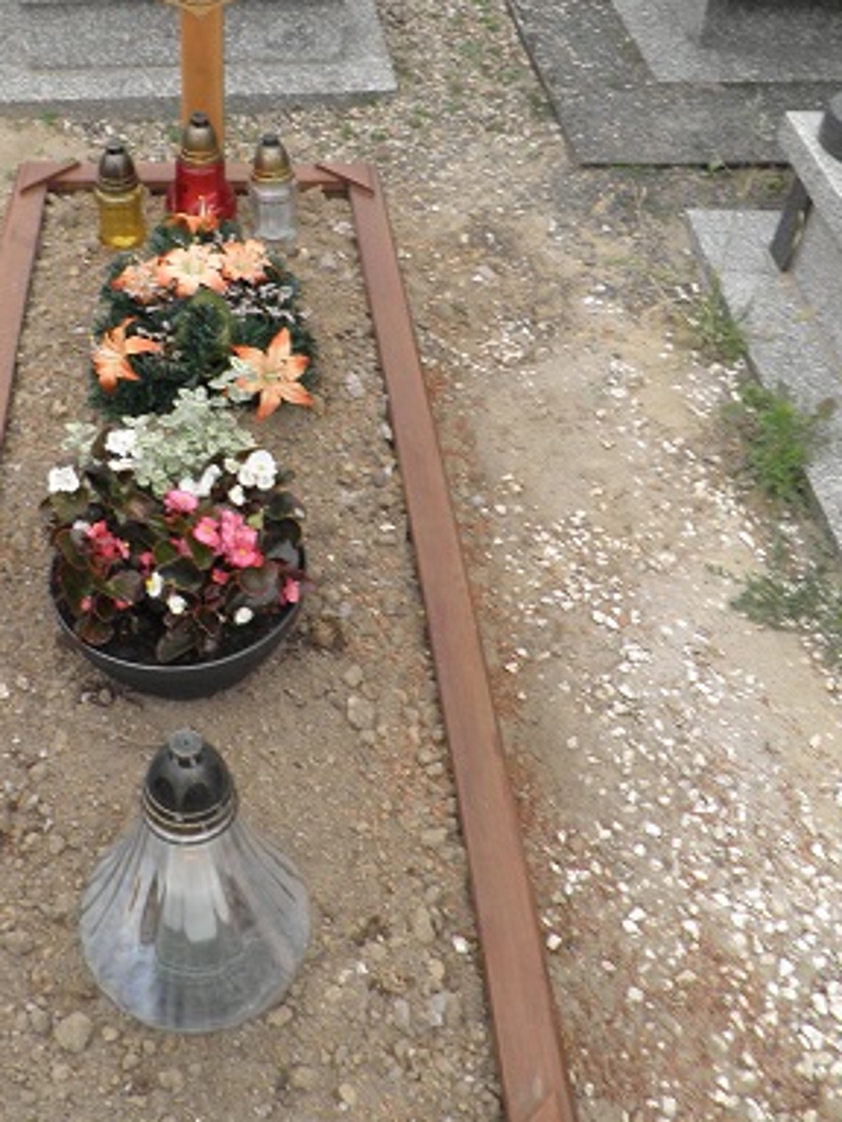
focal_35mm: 40
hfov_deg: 35.2
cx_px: 210
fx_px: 1297
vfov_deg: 46.2
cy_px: 397
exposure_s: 1/60
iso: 64
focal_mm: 4.3
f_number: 8.3
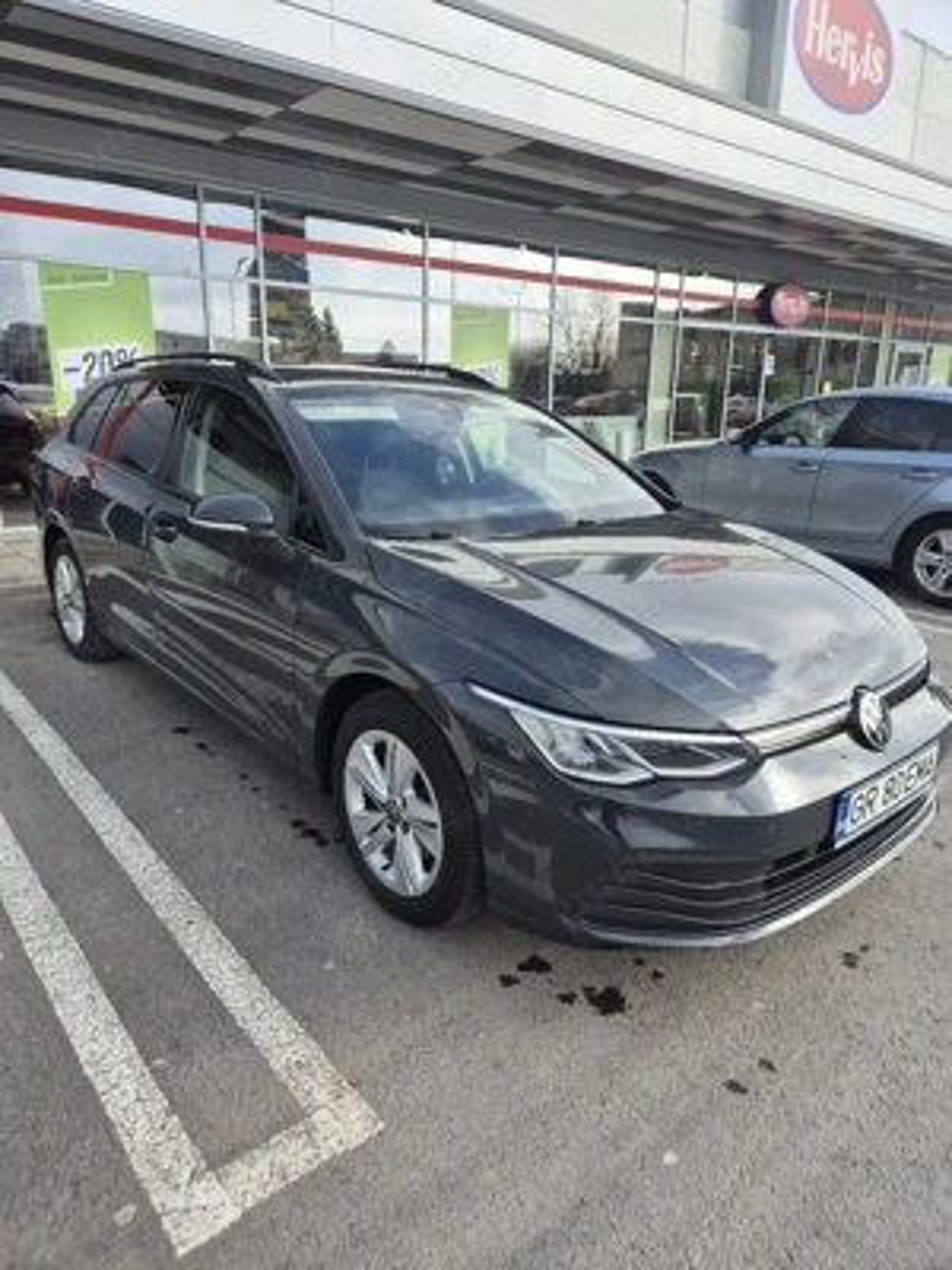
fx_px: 843
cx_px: 476
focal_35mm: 23
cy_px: 635
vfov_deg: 73.9
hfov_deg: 58.9
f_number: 1.8
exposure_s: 1/1111
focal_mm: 5.4
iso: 25
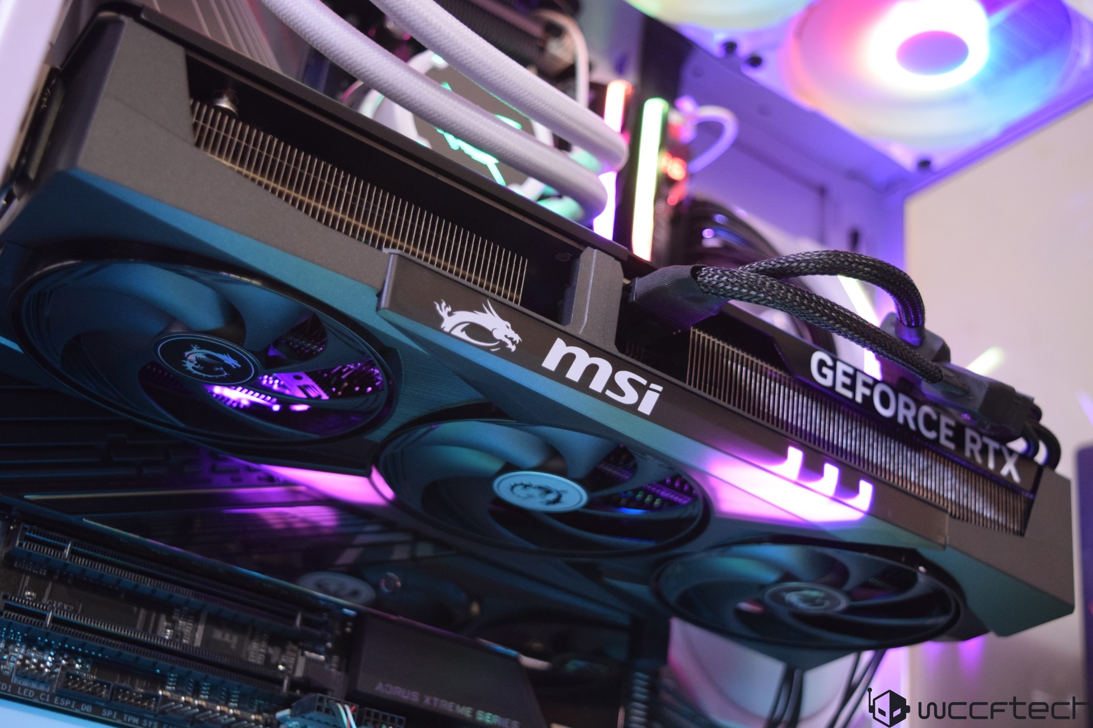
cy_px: 364
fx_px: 1548
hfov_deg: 38.9
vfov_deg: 26.5
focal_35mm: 51
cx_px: 546
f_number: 4.5
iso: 1600
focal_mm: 34
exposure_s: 1/8
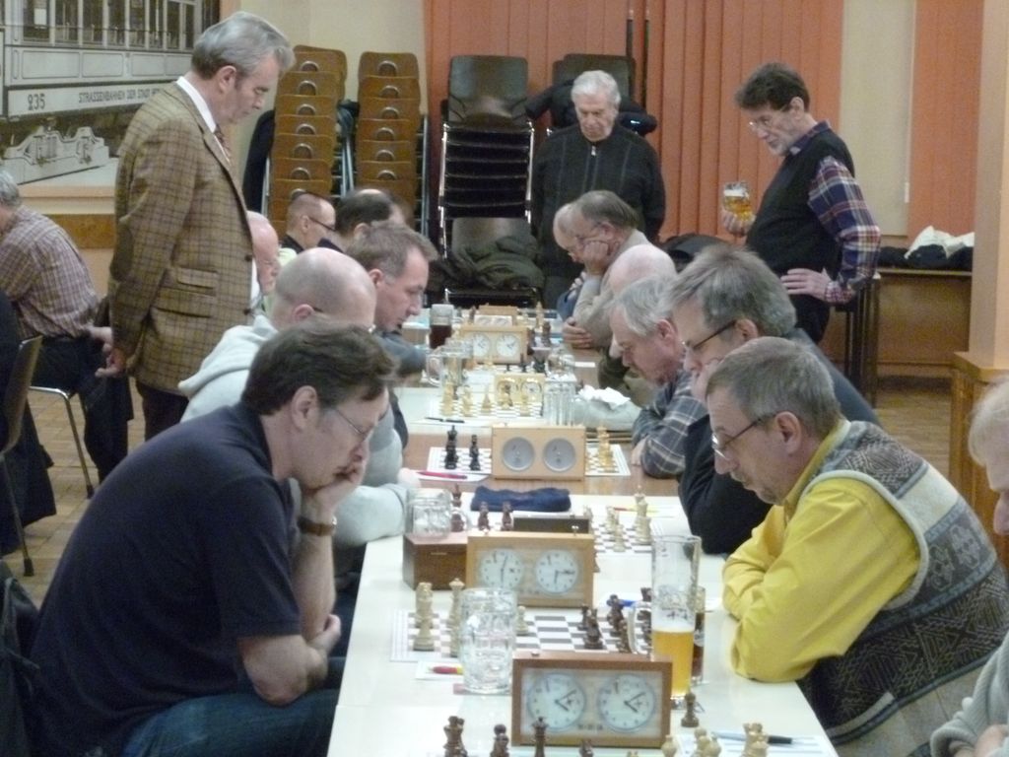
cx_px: 504
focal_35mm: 112
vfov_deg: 13.2
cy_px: 378
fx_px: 3265
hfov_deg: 17.6
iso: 640
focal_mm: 20
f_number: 6.5
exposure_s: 1/8
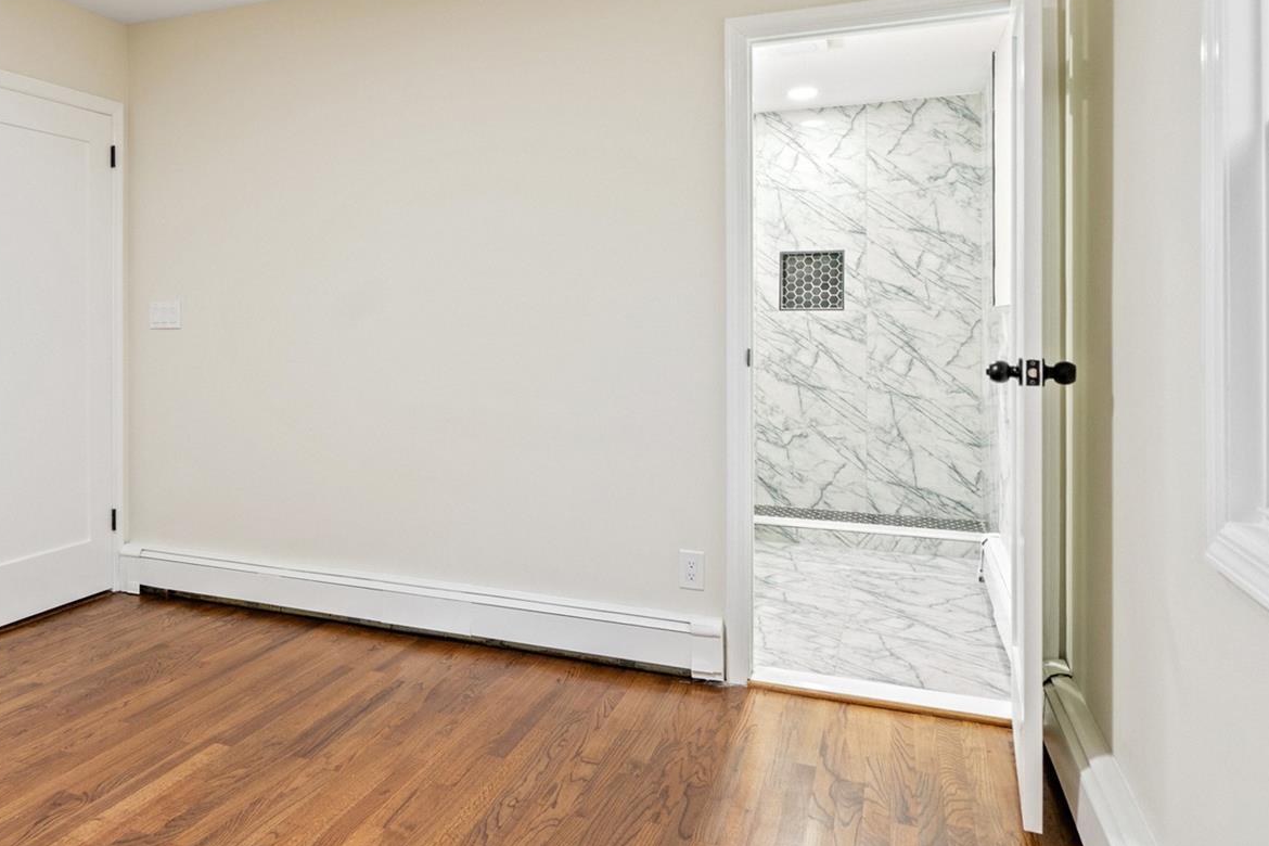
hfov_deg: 63.7
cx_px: 418
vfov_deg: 46.0
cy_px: 324
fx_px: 987
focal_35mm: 28
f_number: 5.6
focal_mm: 16
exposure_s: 1/10
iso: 800
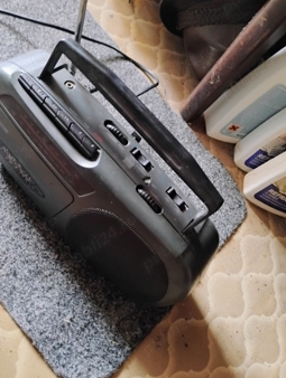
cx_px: 139
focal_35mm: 33
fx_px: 362
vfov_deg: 55.2
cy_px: 174
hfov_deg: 43.1
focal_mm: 4.26
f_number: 1.8
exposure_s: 1/25
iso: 2684
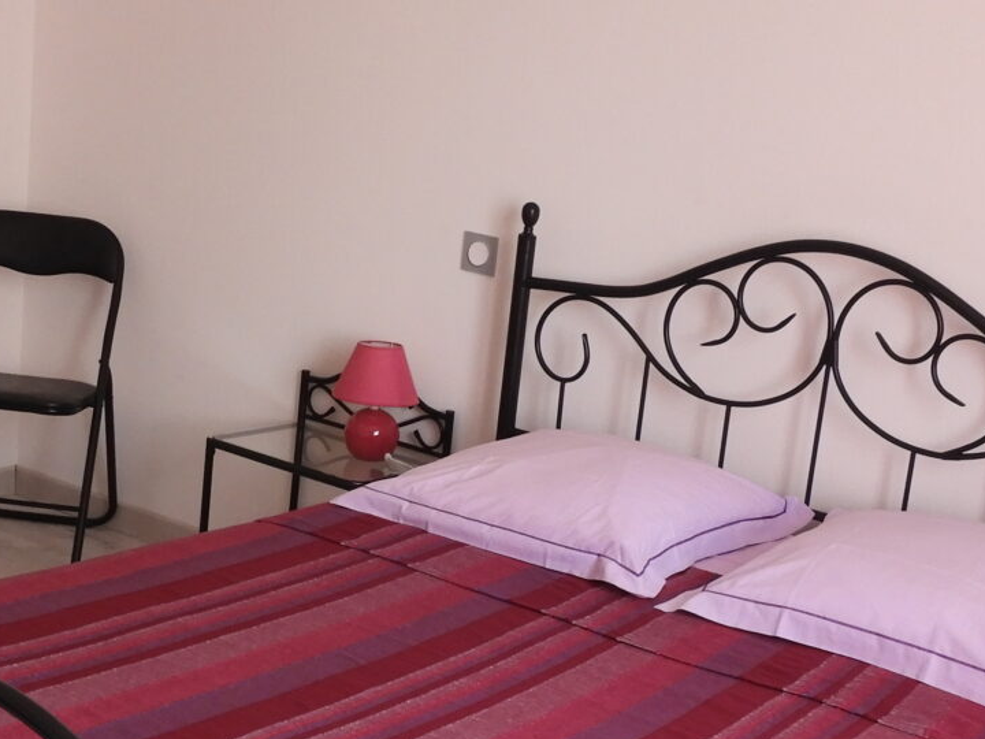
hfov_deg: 30.3
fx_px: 1821
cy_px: 471
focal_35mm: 64
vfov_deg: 22.9
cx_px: 467
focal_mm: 4.3
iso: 200
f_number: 3.3
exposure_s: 1/30
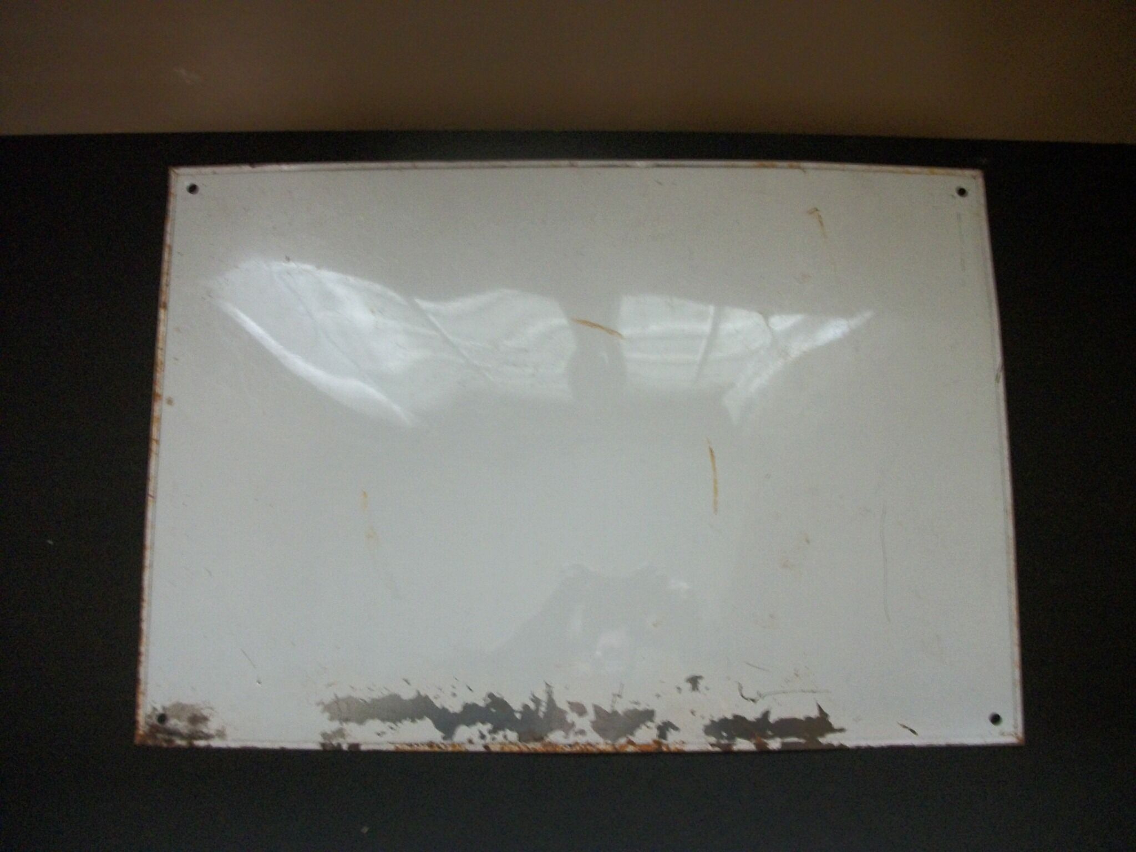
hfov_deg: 56.8
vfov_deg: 44.2
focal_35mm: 32
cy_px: 426
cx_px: 568
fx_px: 1050
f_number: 2.9
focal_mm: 5.7
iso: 250
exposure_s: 1/8
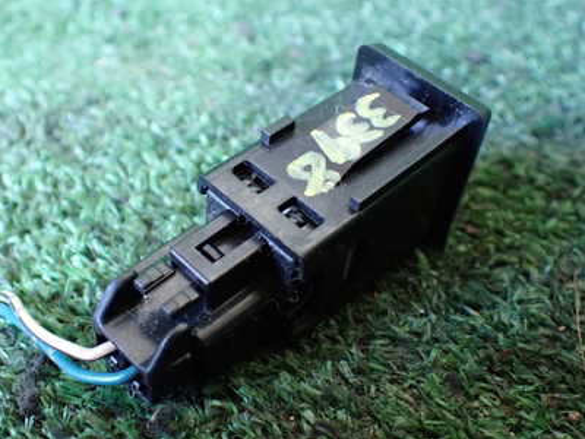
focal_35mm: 45
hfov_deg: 42.0
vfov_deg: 32.2
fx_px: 760
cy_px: 199
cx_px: 263
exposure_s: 1/40
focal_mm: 5.4
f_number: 2.3
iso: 800
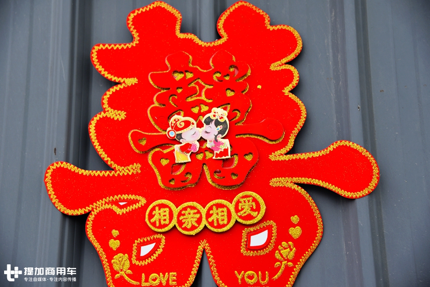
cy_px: 144
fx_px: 776
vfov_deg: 20.9
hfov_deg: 31.0
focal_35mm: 65
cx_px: 215
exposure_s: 1/100
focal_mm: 65
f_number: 5
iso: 400
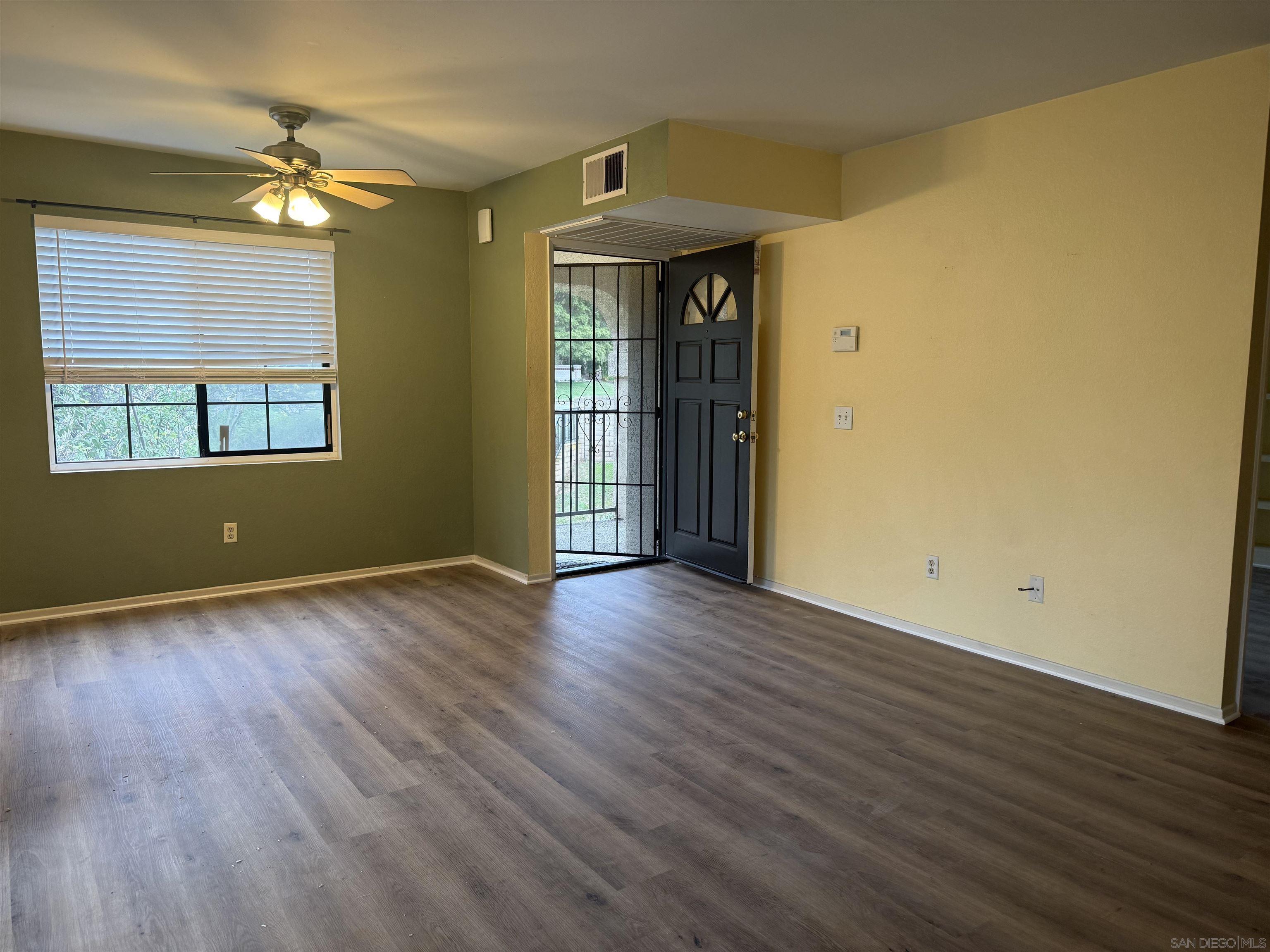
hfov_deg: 71.6
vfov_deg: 56.8
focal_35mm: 24
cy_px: 476
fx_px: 881
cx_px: 635
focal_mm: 6.76
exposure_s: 1/60
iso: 160
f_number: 1.78
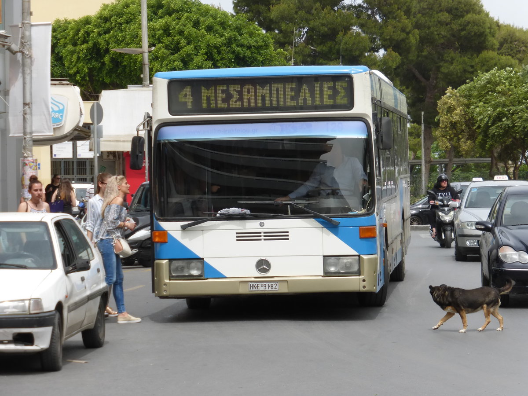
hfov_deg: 13.6
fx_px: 2212
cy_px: 198
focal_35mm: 145
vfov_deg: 10.2
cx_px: 264
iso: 125
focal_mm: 25.9
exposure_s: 1/500
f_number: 5.4
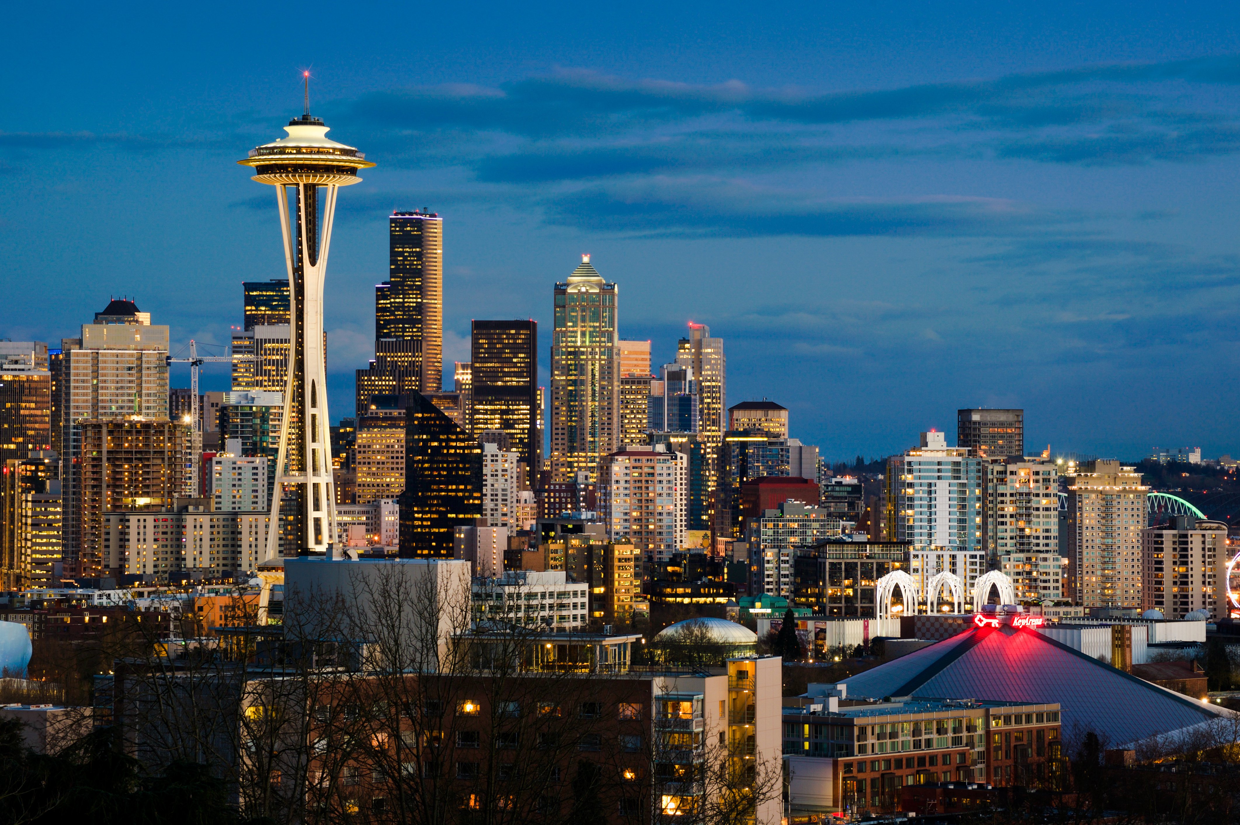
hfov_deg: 17.7
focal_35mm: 116
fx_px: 3993
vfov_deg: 11.8
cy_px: 412
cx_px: 620
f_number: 16
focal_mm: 116
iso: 200
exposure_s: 5
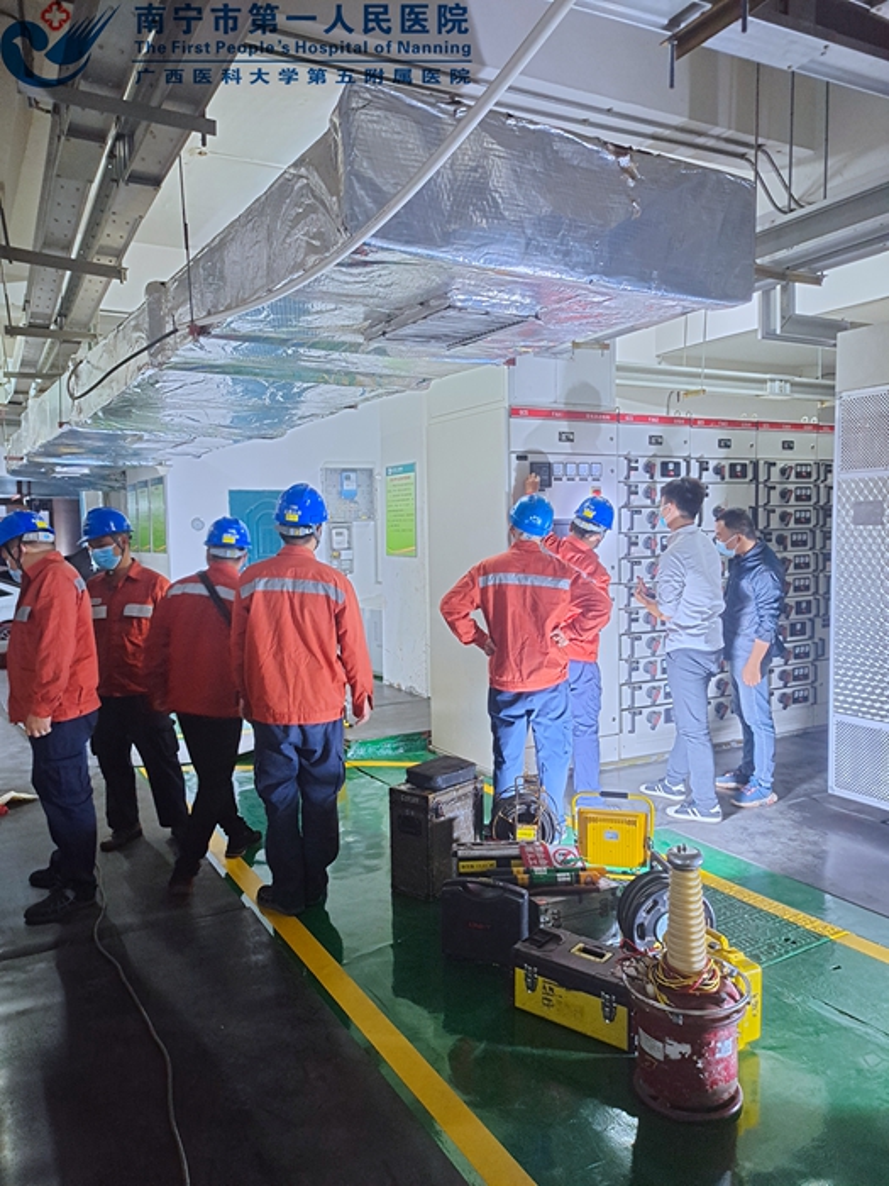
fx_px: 890
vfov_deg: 67.3
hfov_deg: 53.1
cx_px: 444
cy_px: 593
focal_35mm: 26
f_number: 1.8
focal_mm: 5.58
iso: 69
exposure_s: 1/33
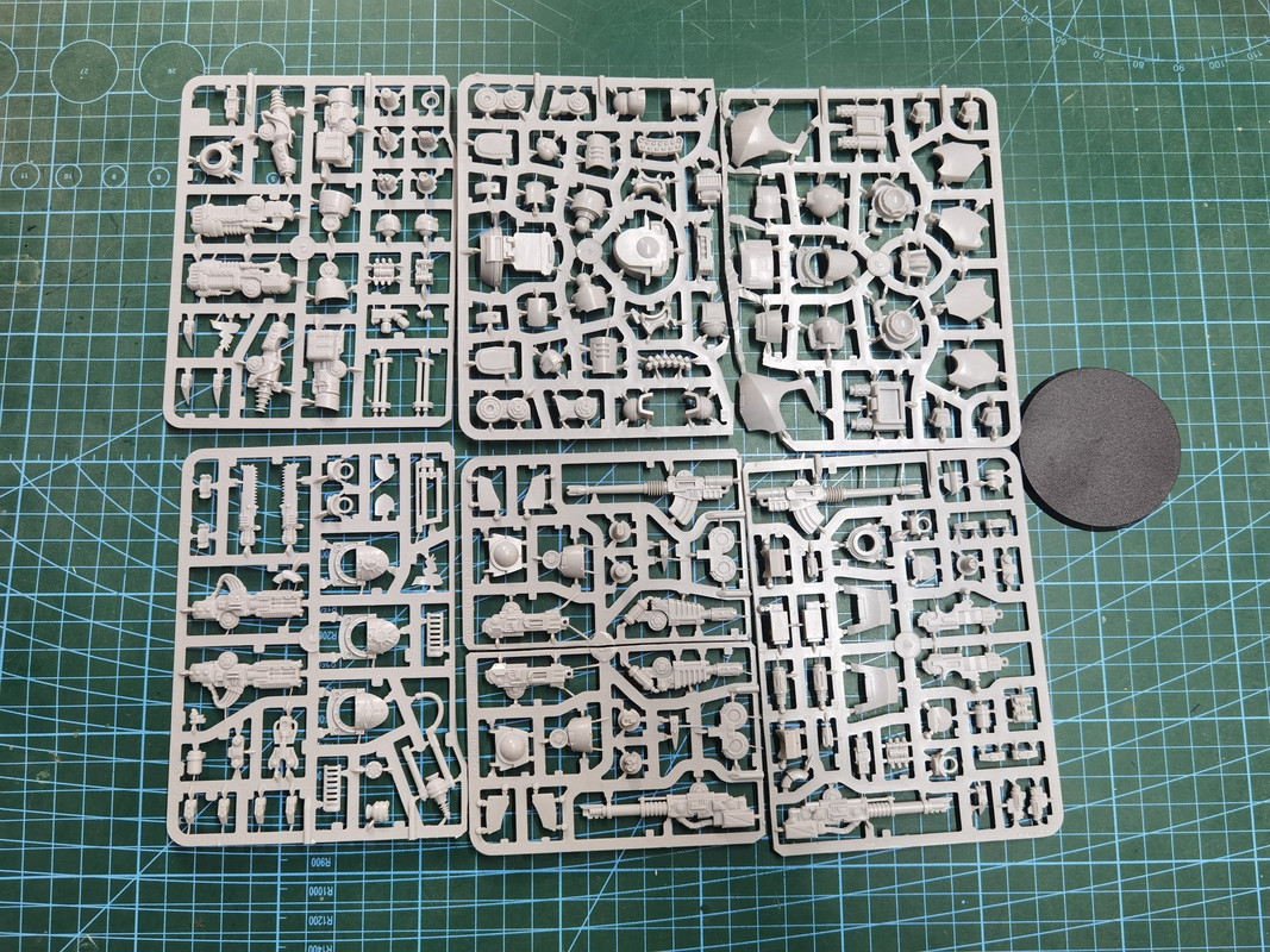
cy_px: 476
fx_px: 990
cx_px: 635
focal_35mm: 27
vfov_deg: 51.3
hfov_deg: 65.3
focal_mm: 6.71
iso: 320
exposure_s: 1/60
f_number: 1.9
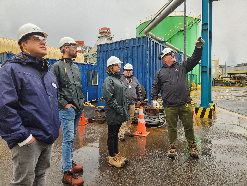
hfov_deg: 73.9
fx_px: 164
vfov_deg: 58.9
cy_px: 93
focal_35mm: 23
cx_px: 124
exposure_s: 1/249
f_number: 1.8
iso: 20
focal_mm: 5.4
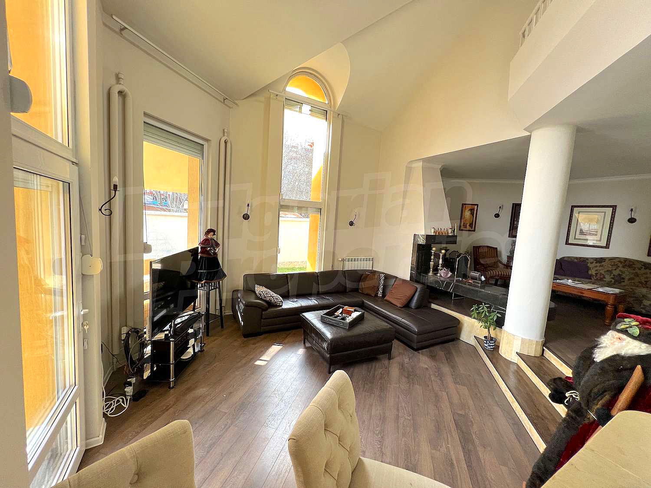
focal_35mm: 13
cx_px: 326
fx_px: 244
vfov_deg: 89.9
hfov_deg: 106.2
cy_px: 244
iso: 100
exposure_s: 1/99
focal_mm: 1.57
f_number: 1.8
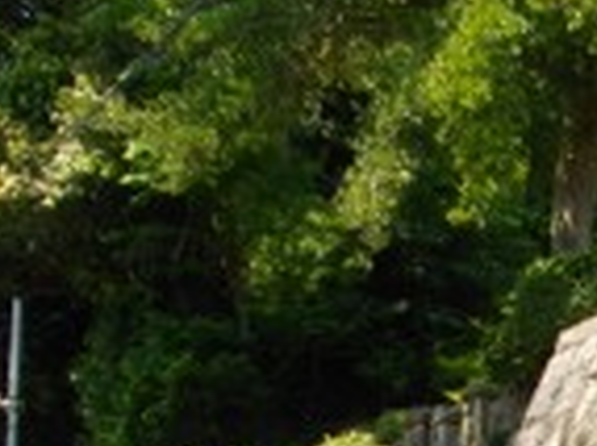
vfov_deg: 12.6
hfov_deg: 16.6
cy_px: 656
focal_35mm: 112
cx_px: 777
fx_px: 1930
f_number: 2.9
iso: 100
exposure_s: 1/500
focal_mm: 5.7
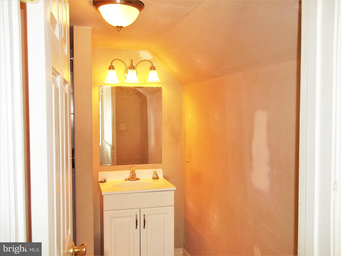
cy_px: 128
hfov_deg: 56.8
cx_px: 170
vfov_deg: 44.2
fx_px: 315
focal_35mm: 32
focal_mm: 5.7
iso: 80
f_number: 2.9
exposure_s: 1/30
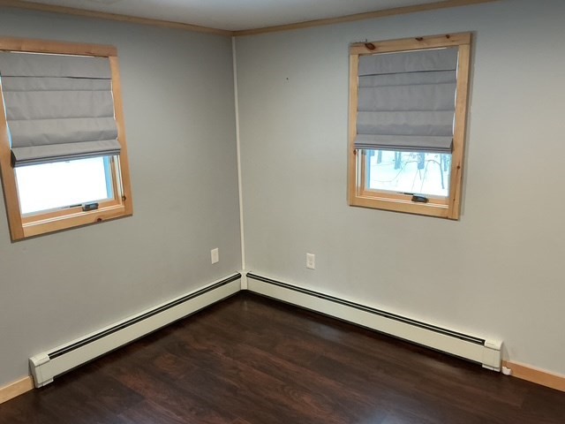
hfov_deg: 61.7
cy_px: 212
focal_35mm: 29
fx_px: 473
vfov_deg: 48.2
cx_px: 282
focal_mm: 3
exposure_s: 1/60
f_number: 1.8
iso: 200
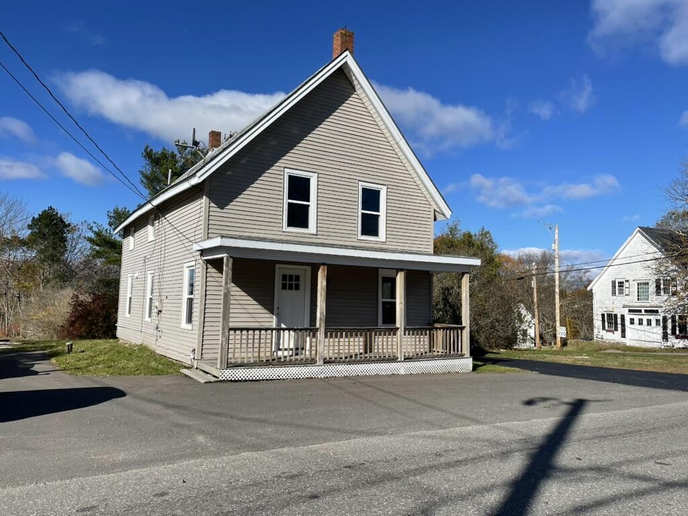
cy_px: 258
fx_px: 517
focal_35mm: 26
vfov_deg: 53.1
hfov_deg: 67.3
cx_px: 344
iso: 32
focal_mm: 4.2
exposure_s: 1/5051
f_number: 1.6
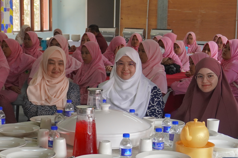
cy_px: 130
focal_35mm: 78
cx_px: 137
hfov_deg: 26.0
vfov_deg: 17.3
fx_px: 516
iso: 800
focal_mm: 24
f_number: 4.5
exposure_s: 1/160
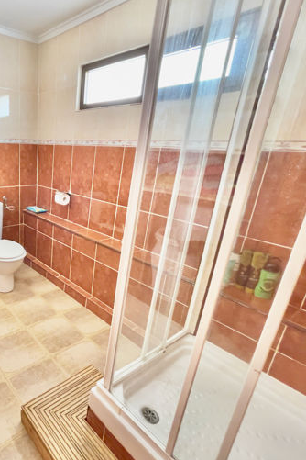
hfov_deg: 57.4
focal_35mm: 19
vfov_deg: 86.9
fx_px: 242
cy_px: 234
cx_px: 43
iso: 500
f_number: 2.4
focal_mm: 1.54
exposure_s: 1/50
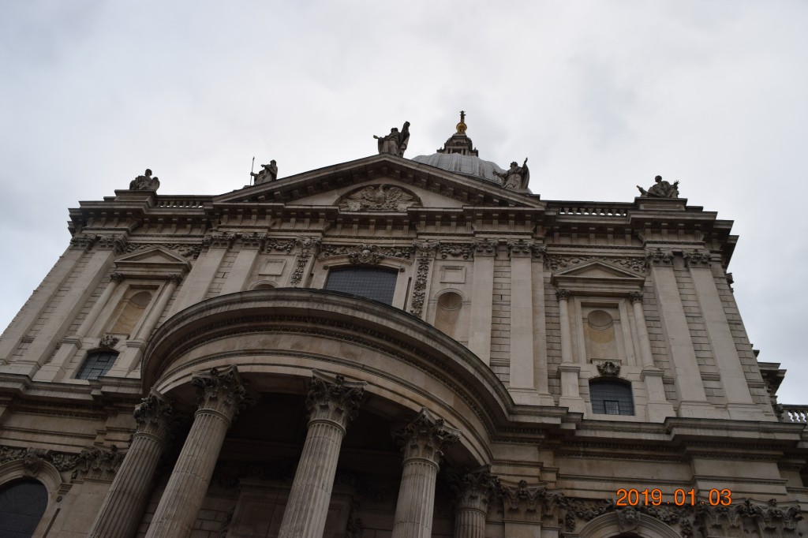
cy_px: 269
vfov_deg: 47.9
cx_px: 404
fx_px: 606
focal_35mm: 27
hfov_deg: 67.4
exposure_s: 1/200
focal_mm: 18
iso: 400
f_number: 7.1
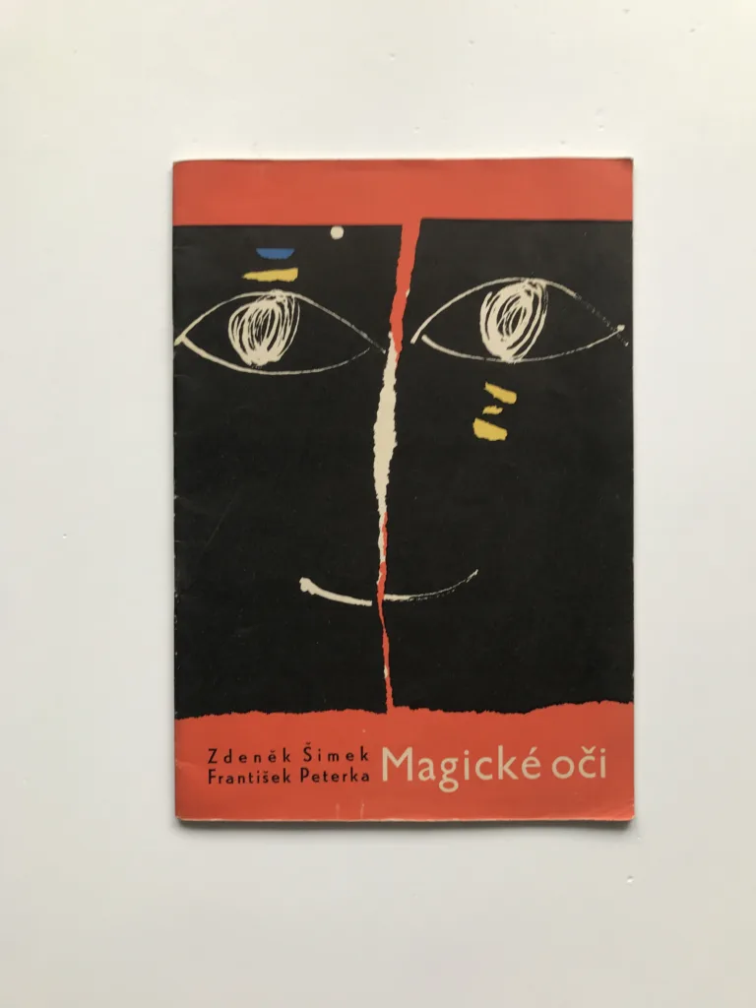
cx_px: 378
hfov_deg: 49.7
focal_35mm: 28
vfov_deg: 63.4
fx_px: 815
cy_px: 504
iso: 32
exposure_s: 1/50
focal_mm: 3.99
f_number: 1.8
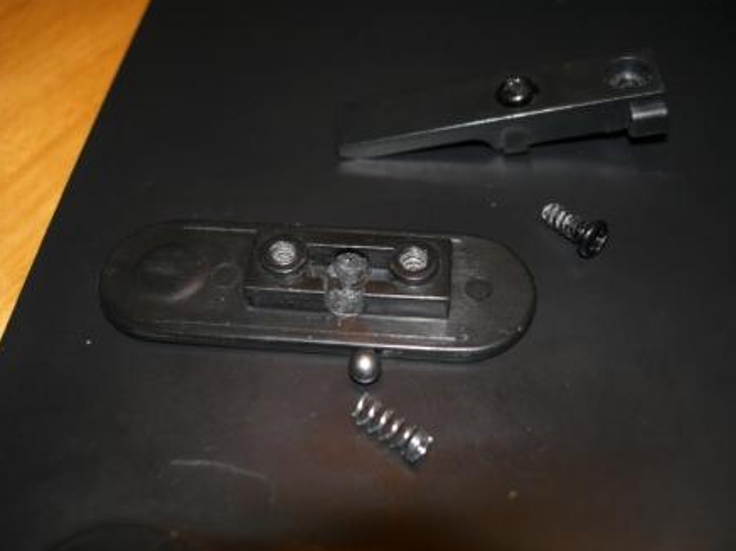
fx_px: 829
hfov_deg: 47.9
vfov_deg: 36.8
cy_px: 276
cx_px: 372
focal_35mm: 39
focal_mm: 7.9
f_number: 2.8
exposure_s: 1/60
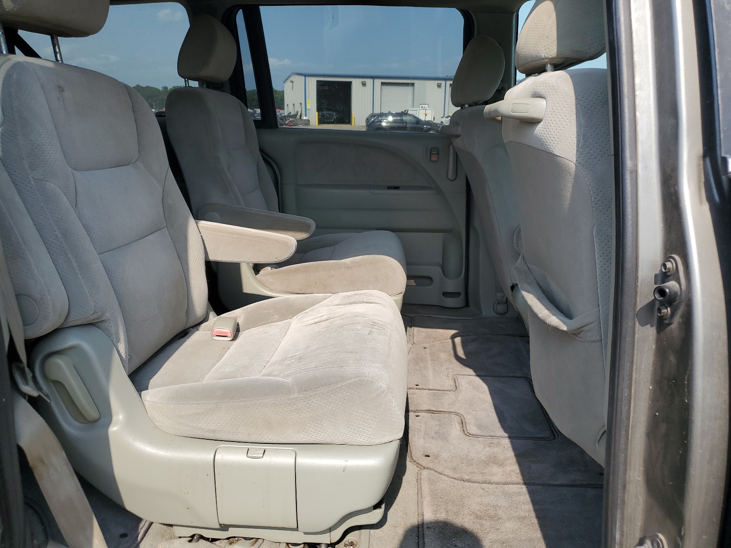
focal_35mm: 26
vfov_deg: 53.1
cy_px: 274
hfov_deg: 67.3
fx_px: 549
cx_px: 366
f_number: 1.5
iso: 50
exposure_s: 1/2000
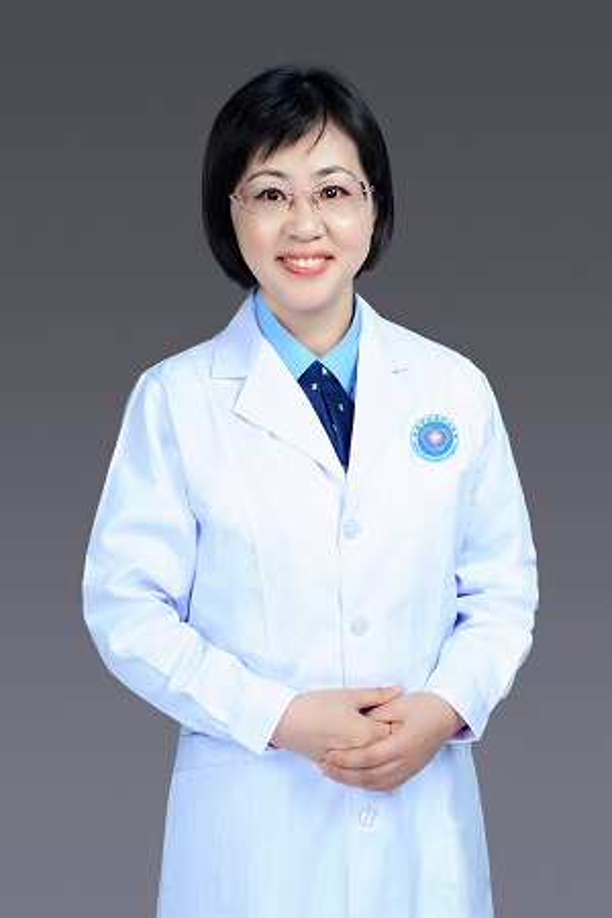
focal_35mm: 50
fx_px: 1275
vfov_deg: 39.6
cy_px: 459
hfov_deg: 27.0
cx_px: 306
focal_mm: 50
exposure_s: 1/160
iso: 200
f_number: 9
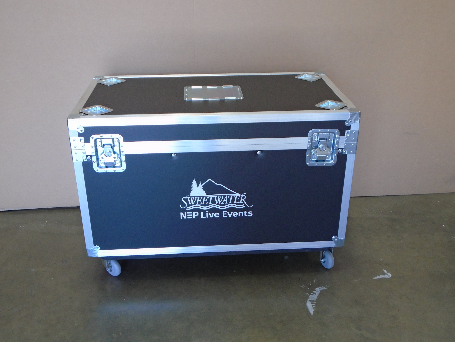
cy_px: 171
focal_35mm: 36
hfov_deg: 51.4
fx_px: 473
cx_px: 228
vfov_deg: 39.7
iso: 250
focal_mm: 6.4
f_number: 3.8
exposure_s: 1/40
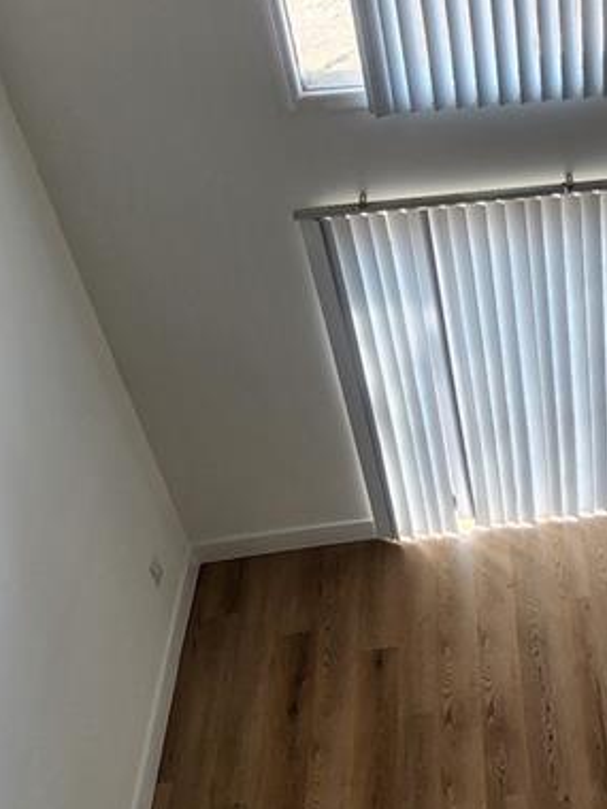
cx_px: 647
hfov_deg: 31.6
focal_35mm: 41
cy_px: 204
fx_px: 959
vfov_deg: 44.3
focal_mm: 2.2
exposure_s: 1/120
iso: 64
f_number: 2.2
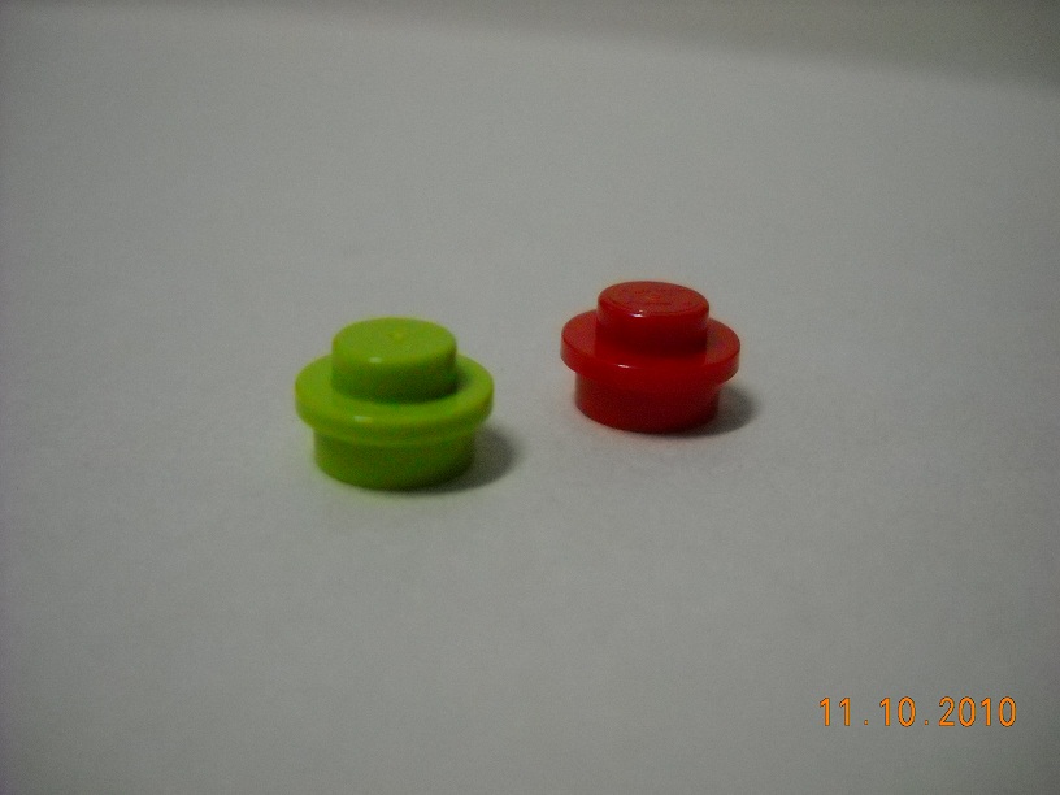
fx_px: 1255
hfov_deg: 45.8
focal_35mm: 41
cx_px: 530
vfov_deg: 35.1
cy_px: 398
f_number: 3.1
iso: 800
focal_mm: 6.72
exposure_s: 1/40
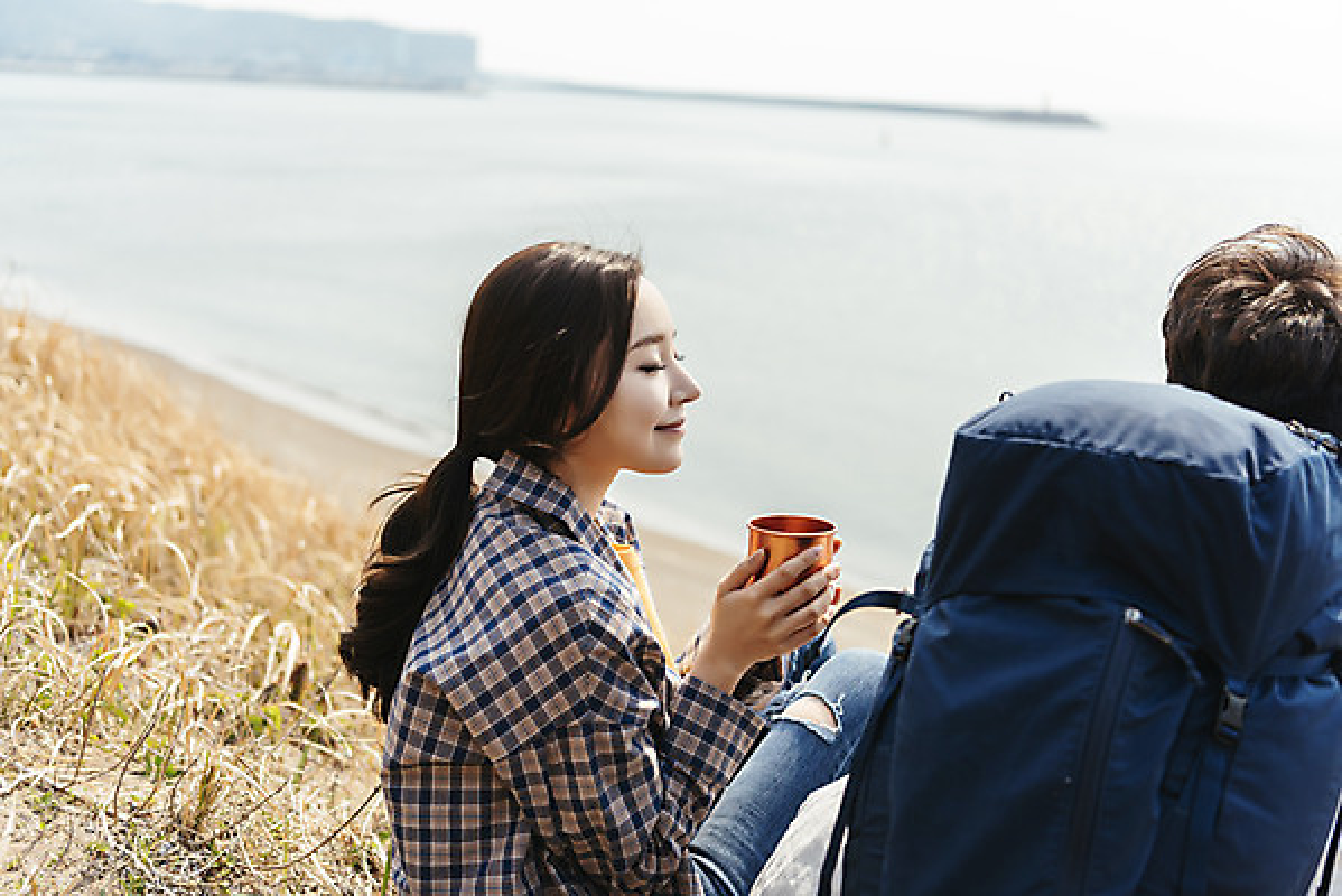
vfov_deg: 31.9
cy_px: 448
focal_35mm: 42
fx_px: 1566
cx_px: 671
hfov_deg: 46.4
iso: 100
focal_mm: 42
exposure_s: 1/1600
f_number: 2.8
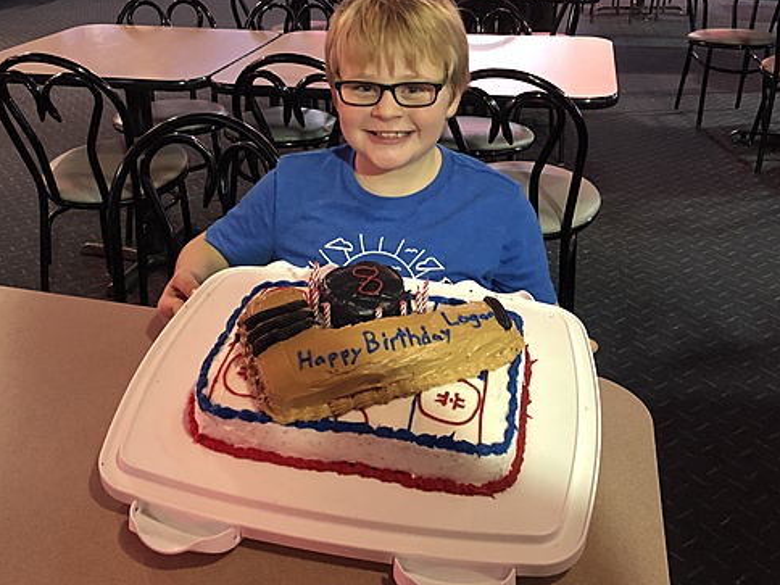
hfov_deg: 50.1
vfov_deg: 38.3
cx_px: 371
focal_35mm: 37
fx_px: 834
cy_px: 200
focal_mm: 3.99
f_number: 1.8
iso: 100
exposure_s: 1/4
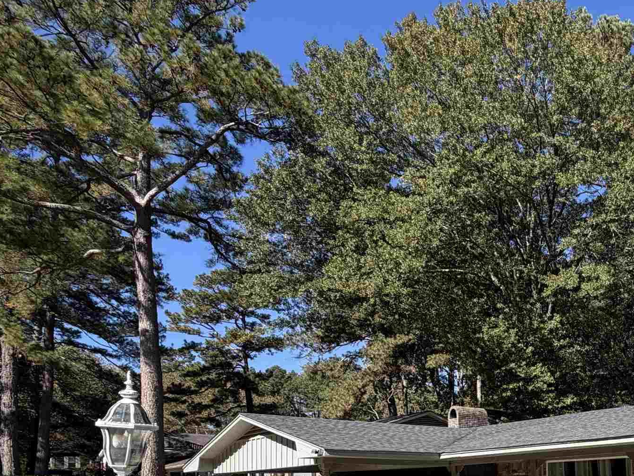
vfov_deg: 39.5
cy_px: 463
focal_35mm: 32
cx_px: 623
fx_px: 586
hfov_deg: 47.8
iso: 40
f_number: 2.2
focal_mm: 2.22
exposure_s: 1/770
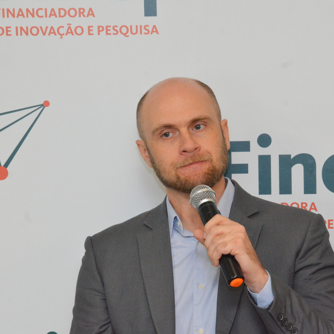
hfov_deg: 8.6
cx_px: 177
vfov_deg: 8.6
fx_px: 2212
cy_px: 167
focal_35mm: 203
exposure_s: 1/60
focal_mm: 105
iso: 4000
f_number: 10
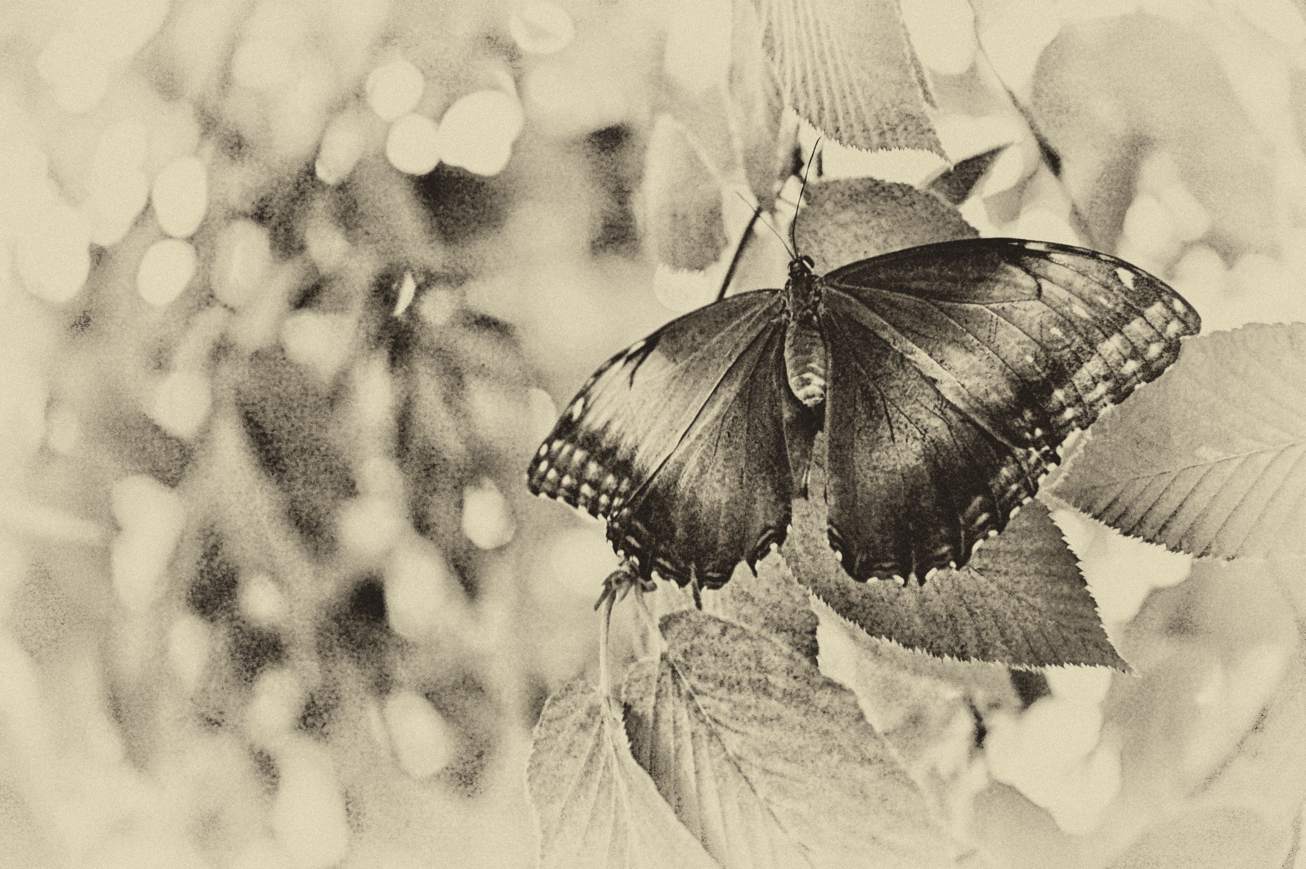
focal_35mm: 105
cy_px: 434
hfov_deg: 19.5
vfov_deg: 13.0
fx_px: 3806
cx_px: 653
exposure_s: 1/125
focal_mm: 70
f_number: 4.5
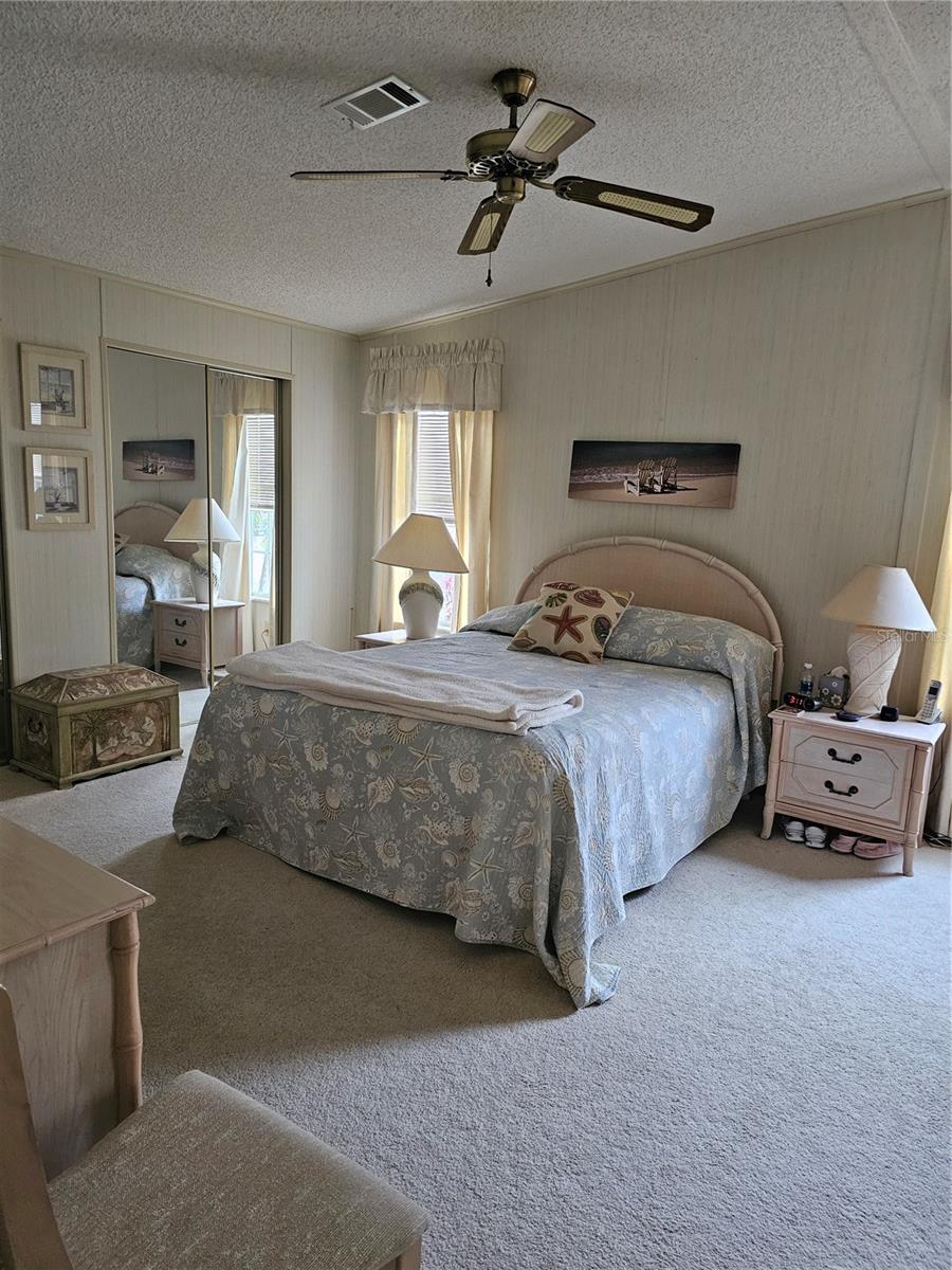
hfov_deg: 58.9
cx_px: 476
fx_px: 843
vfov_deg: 73.9
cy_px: 635
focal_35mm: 23
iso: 1000
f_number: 1.7
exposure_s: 1/120
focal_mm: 6.3
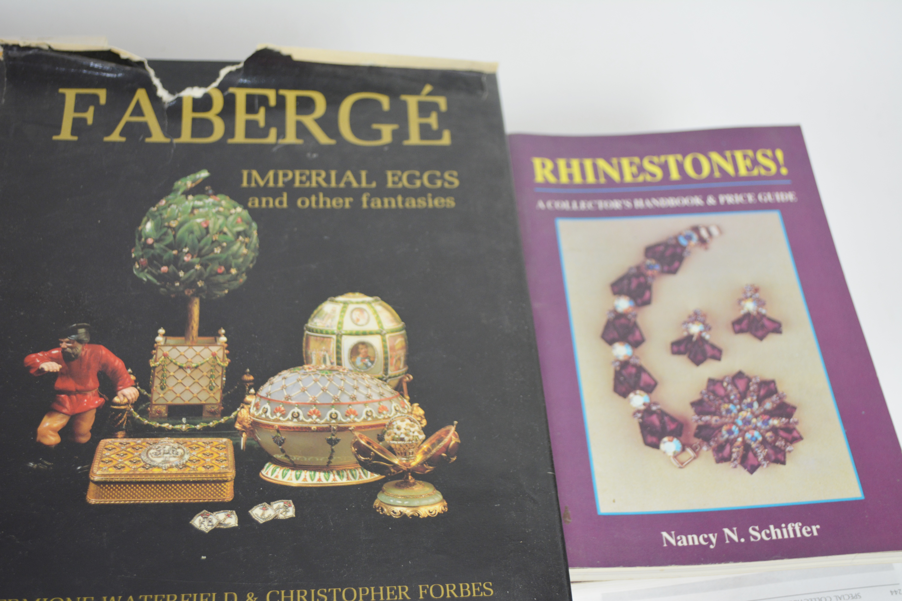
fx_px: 1127
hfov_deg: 43.6
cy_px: 300
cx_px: 451
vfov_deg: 29.9
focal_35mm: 45
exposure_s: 1/80
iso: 400
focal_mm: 30
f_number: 4.5
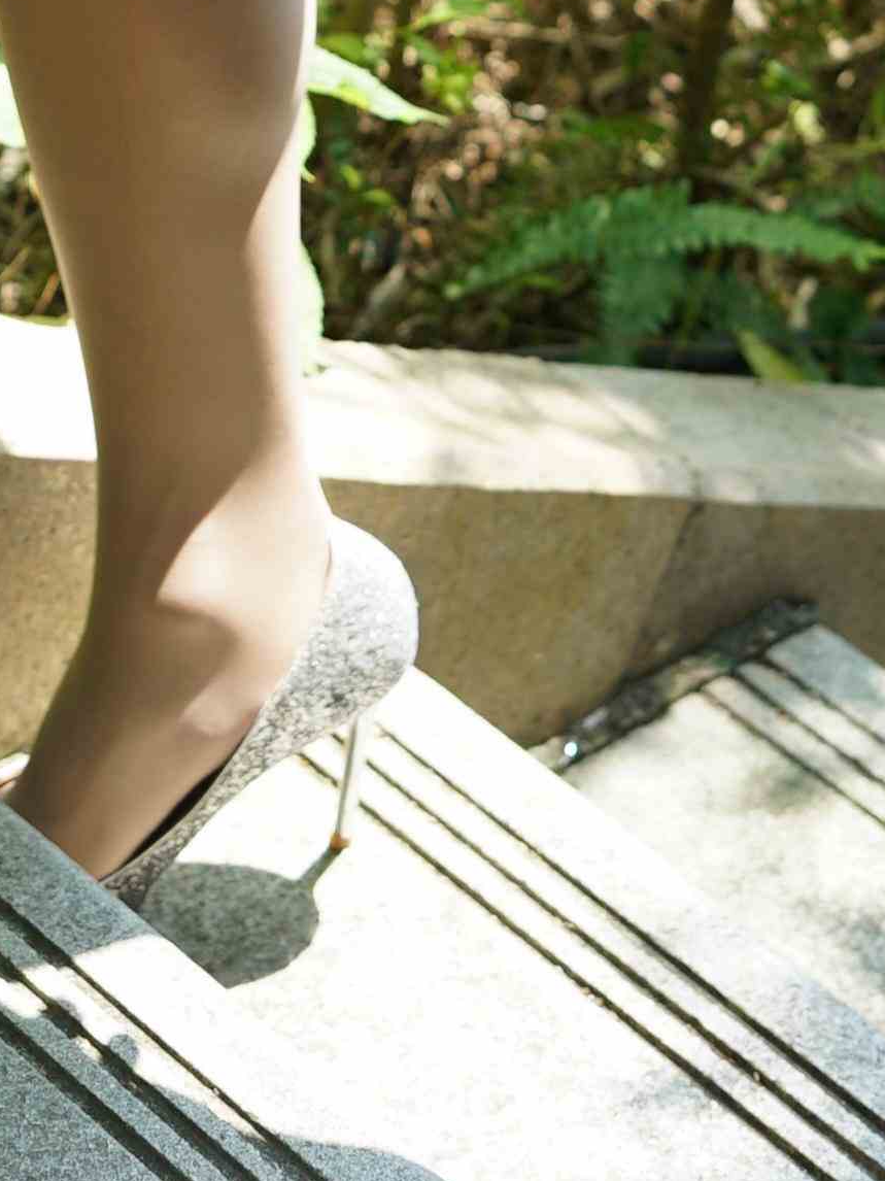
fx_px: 6070
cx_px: 250
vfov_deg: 10.6
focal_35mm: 178
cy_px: -800
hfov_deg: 8.3
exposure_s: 1/125
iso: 100
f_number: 4
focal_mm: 50
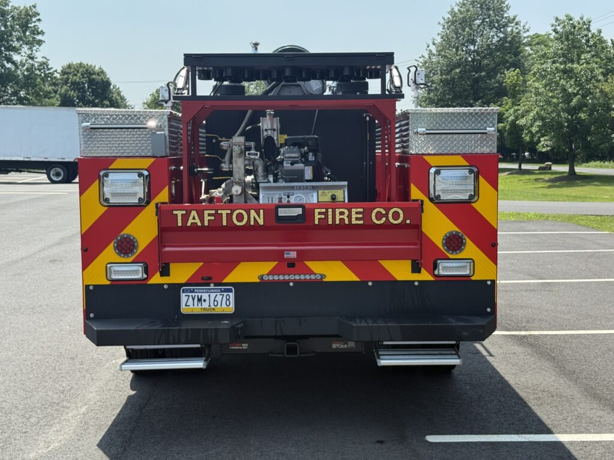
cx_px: 307
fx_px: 851
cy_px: 230
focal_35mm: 48
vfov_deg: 30.3
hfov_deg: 39.7
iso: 100
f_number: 1.78
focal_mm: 6.76
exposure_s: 1/2667
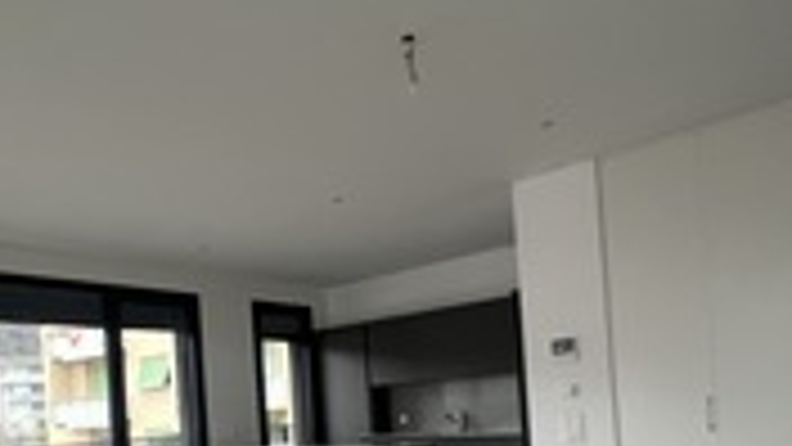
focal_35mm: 30
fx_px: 630
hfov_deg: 62.7
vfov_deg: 36.5
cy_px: 401
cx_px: 263
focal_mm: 1.57
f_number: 1.8
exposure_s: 1/99
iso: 250
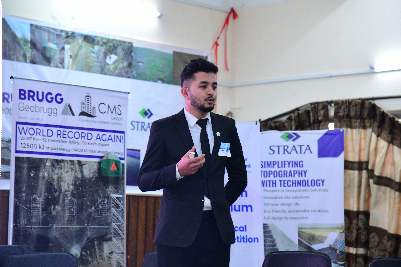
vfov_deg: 11.4
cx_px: 200
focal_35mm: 120
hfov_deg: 17.1
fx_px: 1337
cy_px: 134
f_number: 4.5
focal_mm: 120
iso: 1250
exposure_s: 1/60
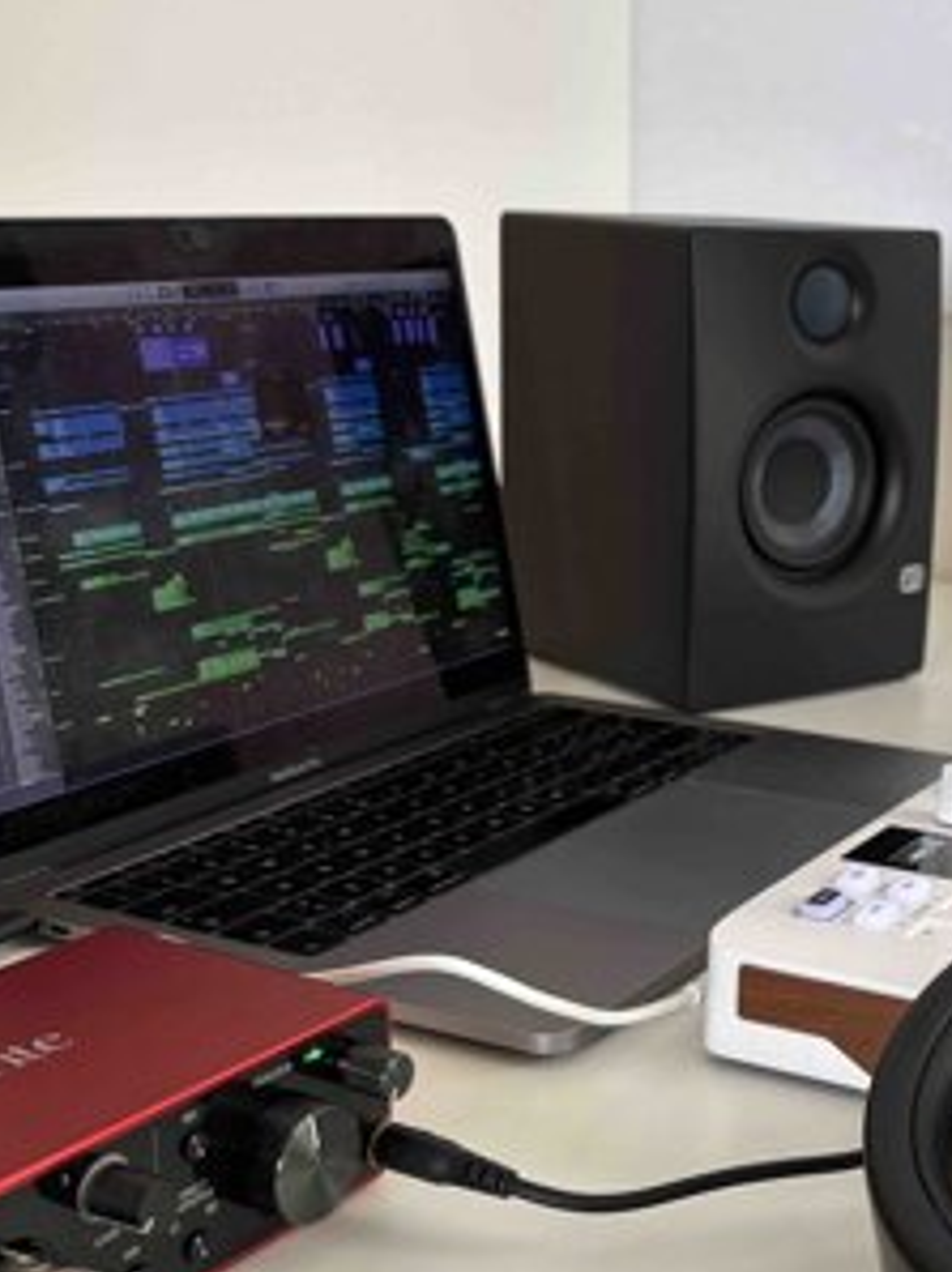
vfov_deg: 35.0
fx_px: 2020
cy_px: 606
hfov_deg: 25.5
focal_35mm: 55
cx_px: 897
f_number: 1.6
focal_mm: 5.96
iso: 125
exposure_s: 1/121
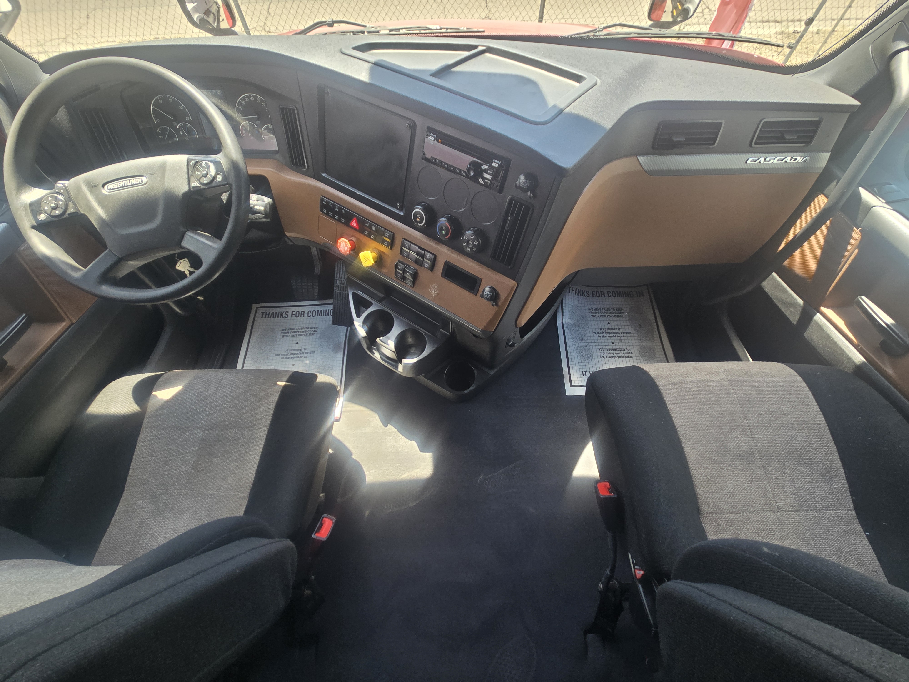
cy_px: 341
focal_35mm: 13
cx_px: 454
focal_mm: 2.2
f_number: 2.2
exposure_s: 1/120
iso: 64
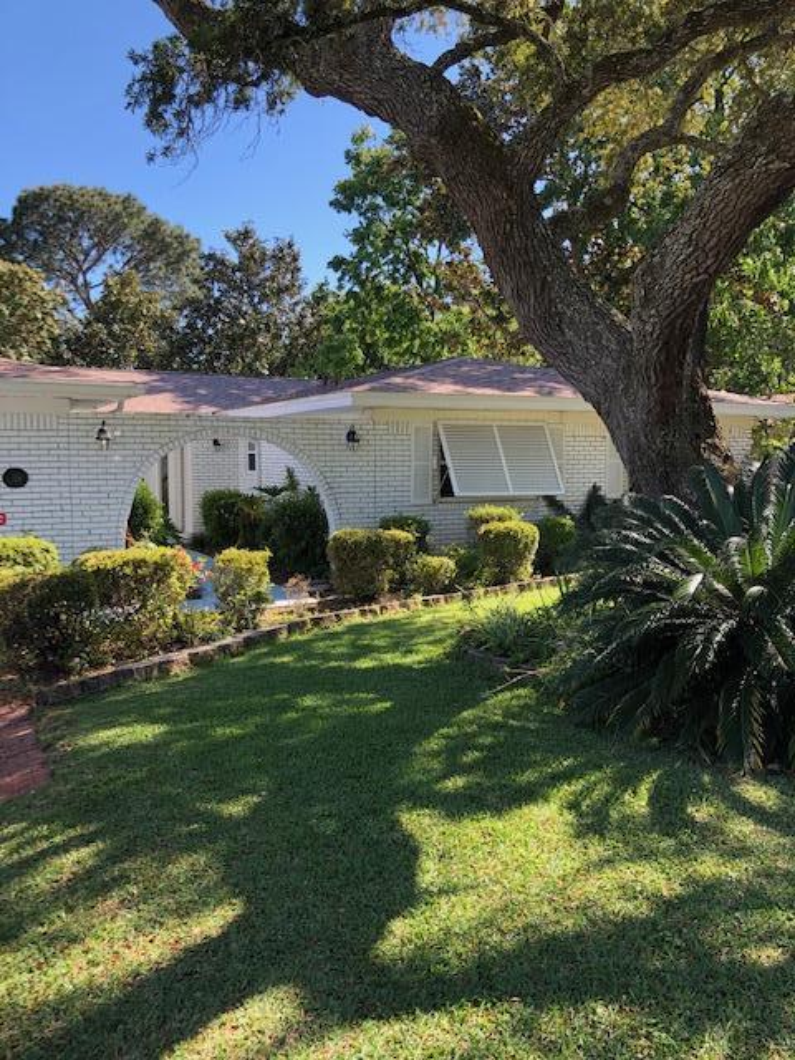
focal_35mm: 28
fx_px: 857
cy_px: 530
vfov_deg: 63.4
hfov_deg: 49.7
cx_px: 398
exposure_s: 1/249
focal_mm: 3.99
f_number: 1.8
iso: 20
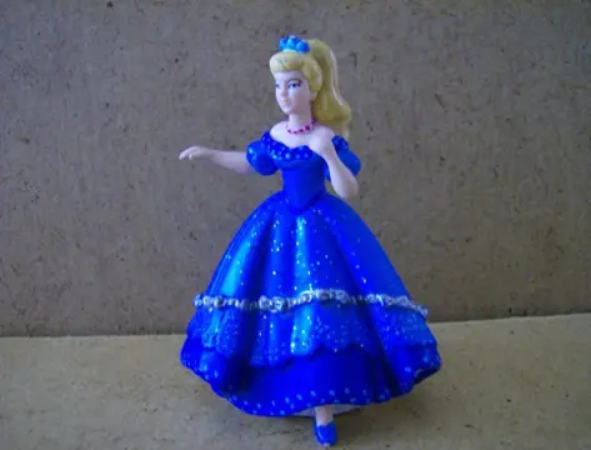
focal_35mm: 36
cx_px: 296
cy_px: 225
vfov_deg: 40.0
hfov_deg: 51.1
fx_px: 618
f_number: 2.8
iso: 200
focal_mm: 6
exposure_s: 1/22.1
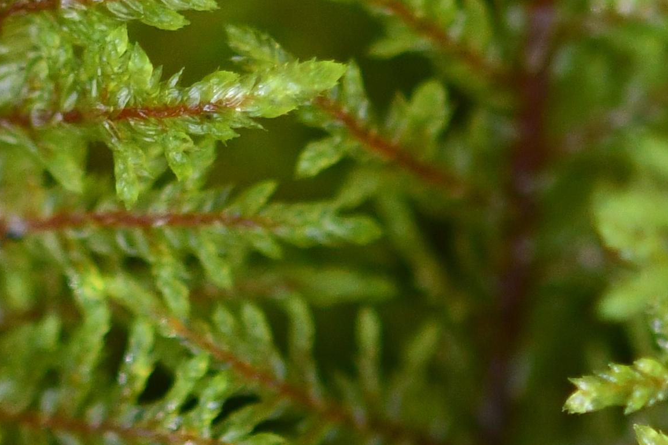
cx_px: 136
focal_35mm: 434
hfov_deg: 4.7
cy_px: 221
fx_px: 8052
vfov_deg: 3.2
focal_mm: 60
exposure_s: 1/250
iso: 900
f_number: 3.2
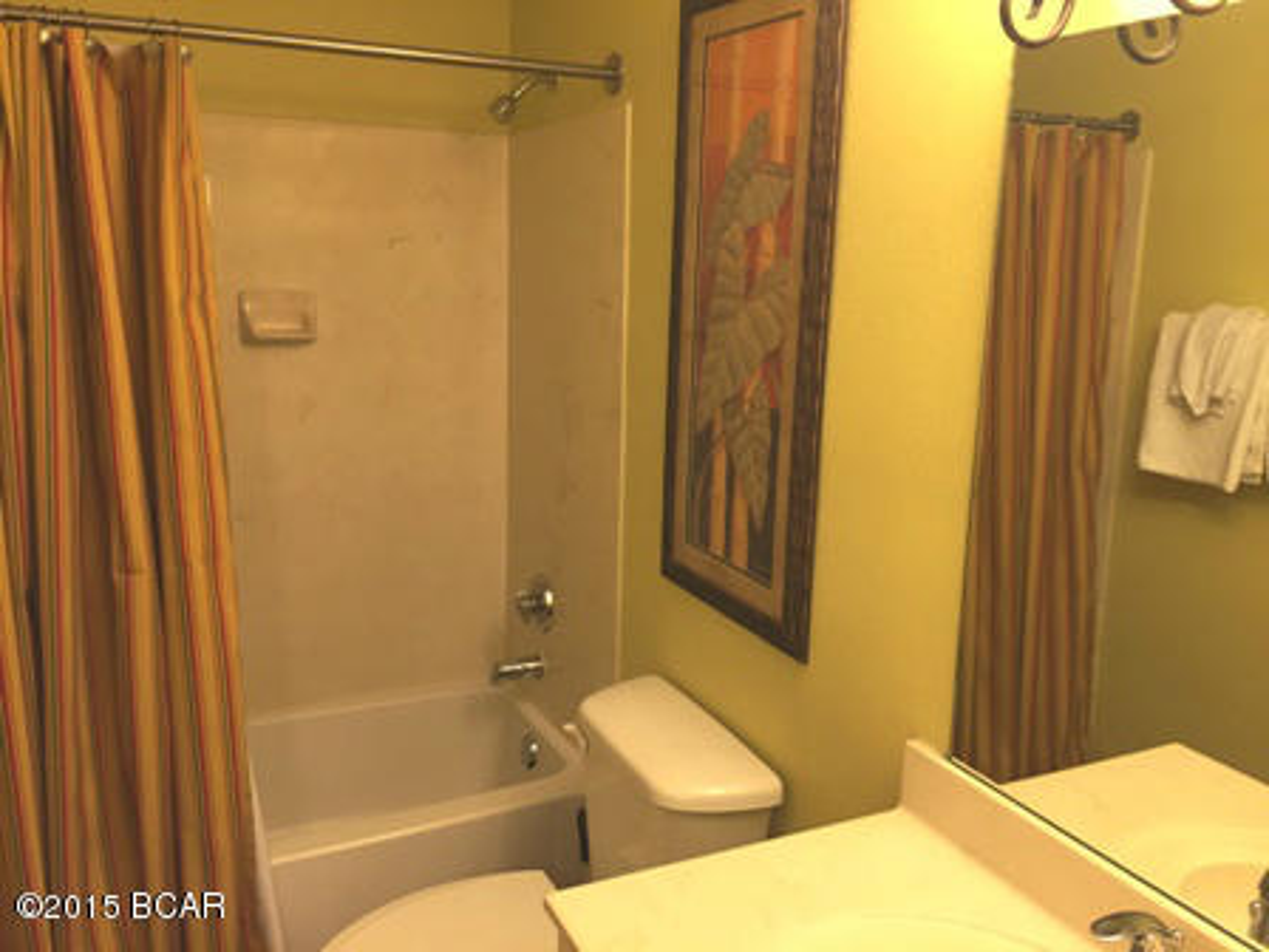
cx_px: 634
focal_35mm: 29
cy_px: 476
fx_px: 1063
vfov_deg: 48.2
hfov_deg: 61.7
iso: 80
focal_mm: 4.15
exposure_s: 1/30
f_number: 2.2
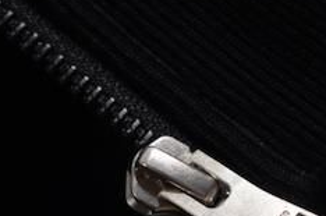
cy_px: 327
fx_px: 1853
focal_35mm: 205
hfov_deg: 10.0
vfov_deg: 6.6
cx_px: 316
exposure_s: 1/60
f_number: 4
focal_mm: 40
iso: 720
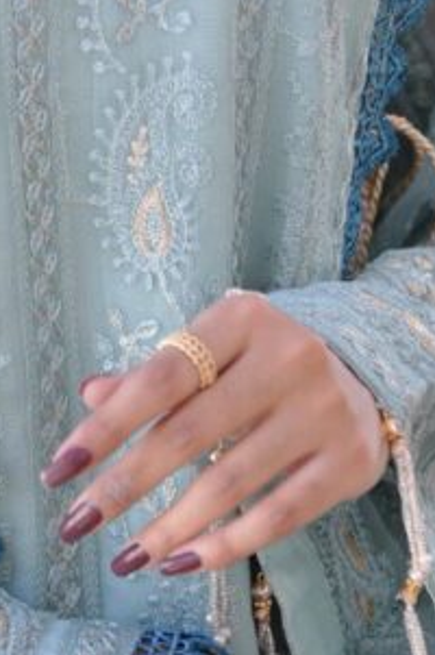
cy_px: -131
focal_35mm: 424
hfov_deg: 3.2
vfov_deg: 4.9
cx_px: -70
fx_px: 7702
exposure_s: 1/320
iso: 100
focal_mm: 85
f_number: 2
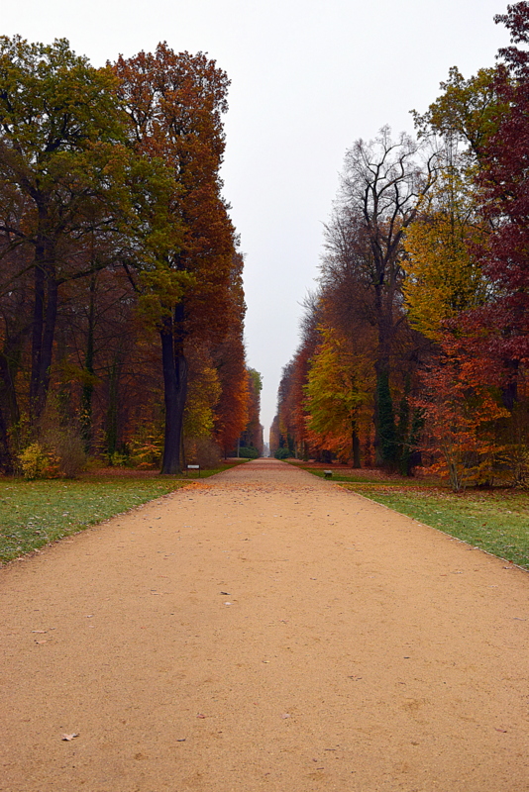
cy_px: 396
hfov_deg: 29.9
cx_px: 264
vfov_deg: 43.6
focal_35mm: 45
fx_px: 991
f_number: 8
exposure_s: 1/50
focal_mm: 30
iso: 400
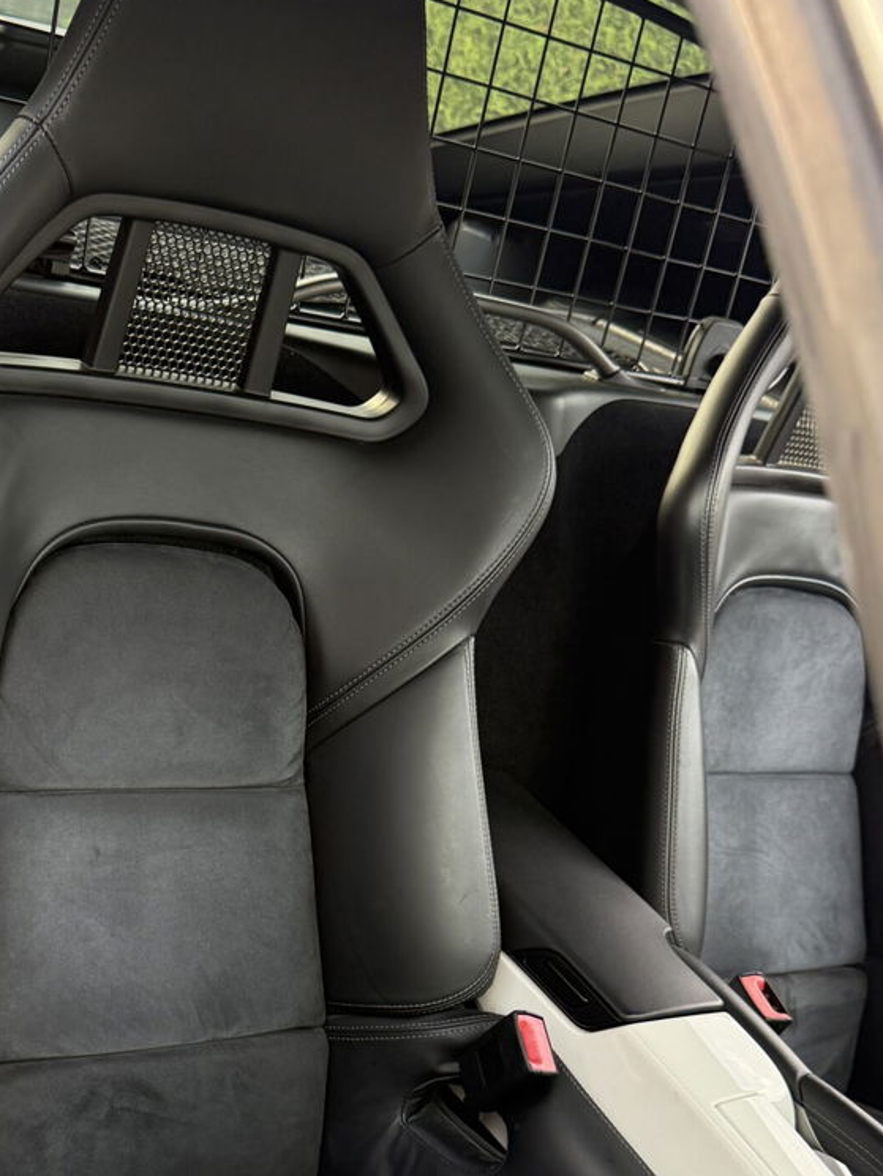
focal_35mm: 44
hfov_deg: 32.1
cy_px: 790
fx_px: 1496
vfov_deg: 42.3
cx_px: 199
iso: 200
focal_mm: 6.76
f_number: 1.78
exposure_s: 1/125
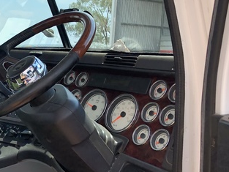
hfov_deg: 30.8
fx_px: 390
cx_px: 12
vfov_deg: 24.8
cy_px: 74
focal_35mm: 59
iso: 20
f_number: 1.8
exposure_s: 1/1000
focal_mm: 3.99
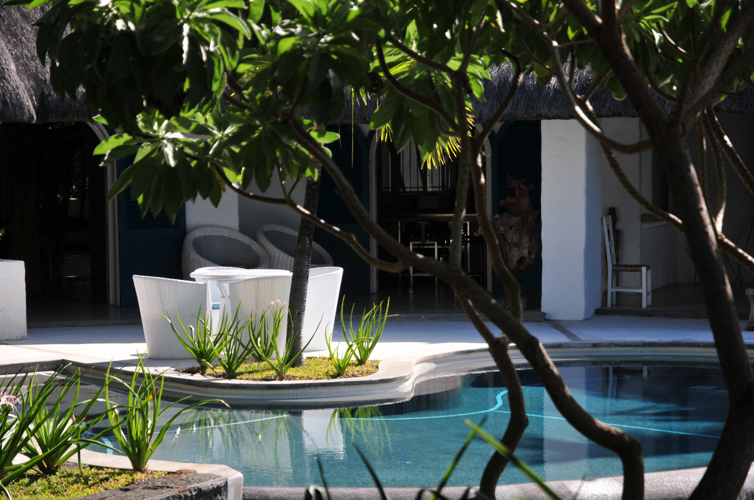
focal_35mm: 108
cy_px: 250
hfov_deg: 18.9
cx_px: 377
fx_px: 2259
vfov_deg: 12.6
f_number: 5.6
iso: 200
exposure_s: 1/200
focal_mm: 72
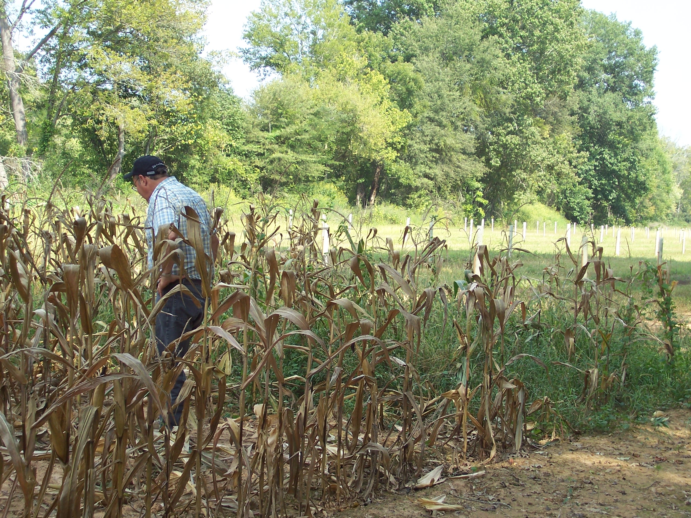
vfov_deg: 22.3
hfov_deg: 29.4
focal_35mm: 66
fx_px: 1317
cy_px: 259
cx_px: 346
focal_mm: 10.8
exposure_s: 1/180
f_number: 4
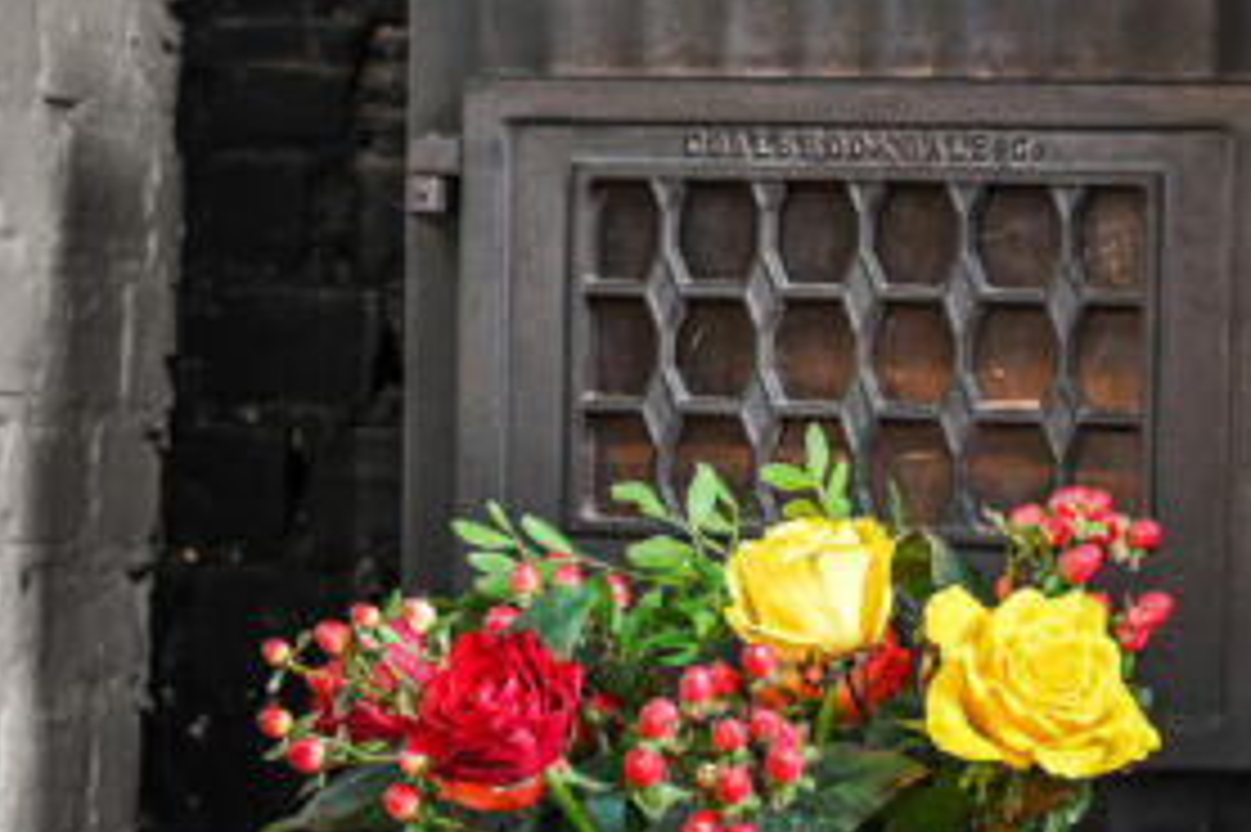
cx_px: 860
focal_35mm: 118
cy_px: 508
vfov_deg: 11.6
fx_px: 4098
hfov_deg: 17.3
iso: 400
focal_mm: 50
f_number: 8
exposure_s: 1/3
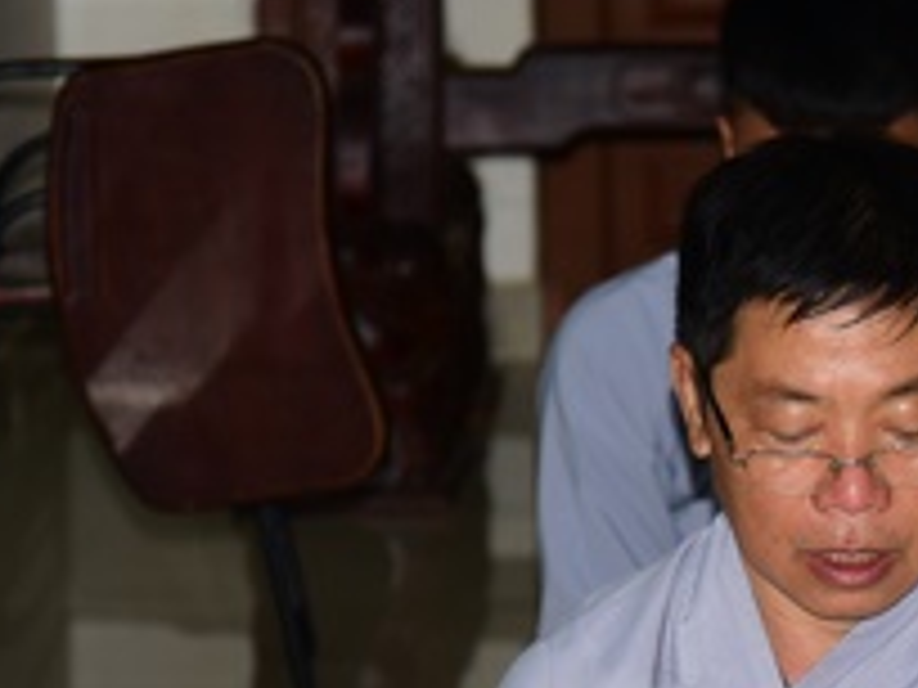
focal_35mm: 264
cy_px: 805
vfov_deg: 5.6
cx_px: 1044
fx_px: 7001
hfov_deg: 7.5
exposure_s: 1/60
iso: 320
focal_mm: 86
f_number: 4
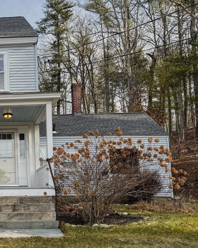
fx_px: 322
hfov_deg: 30.8
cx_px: -15
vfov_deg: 41.8
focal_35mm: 44
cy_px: 150
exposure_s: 1/1700
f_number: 1.8
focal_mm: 6.76
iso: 80
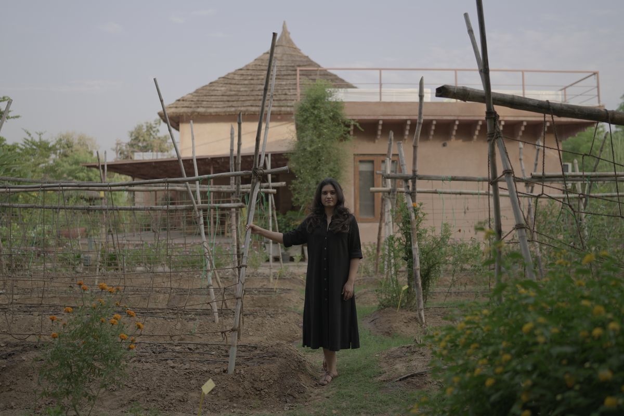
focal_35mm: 35
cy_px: 208
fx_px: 607
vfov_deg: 37.9
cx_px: 312
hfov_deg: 54.4
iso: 500
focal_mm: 35
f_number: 1.8
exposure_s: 1/1000
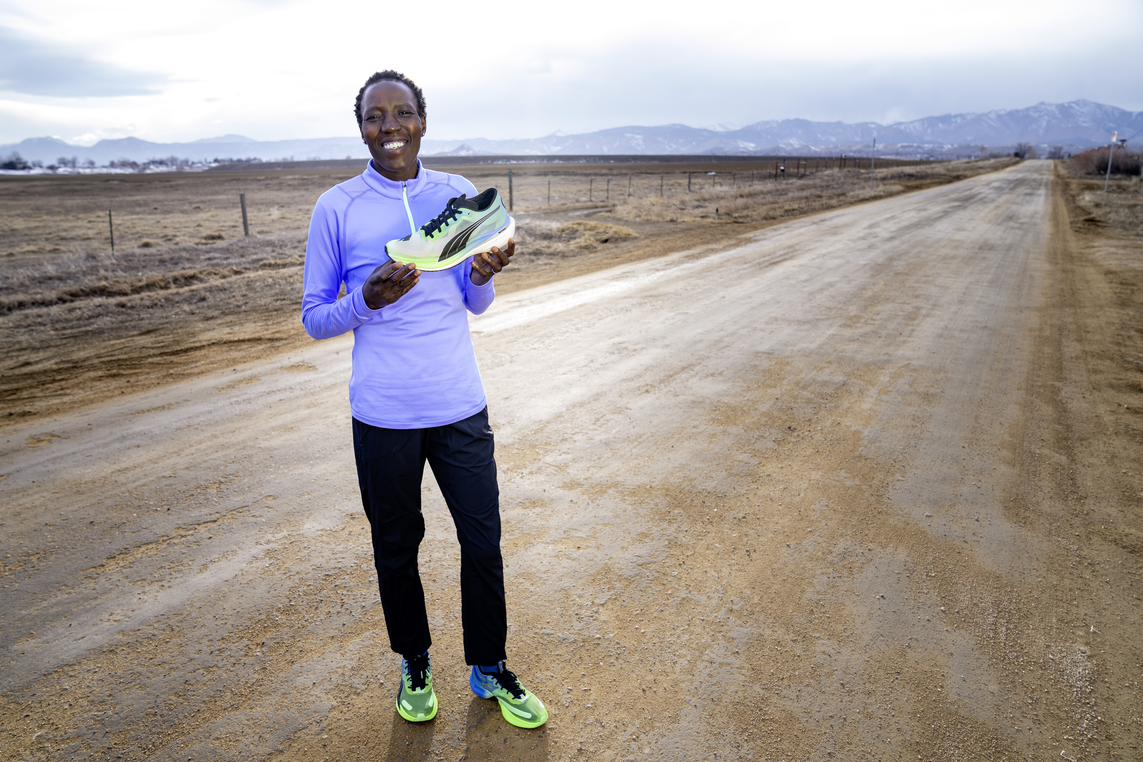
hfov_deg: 73.7
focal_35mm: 24
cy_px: 381
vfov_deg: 53.1
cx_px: 572
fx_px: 762
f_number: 4
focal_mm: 24
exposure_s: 1/250
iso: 80
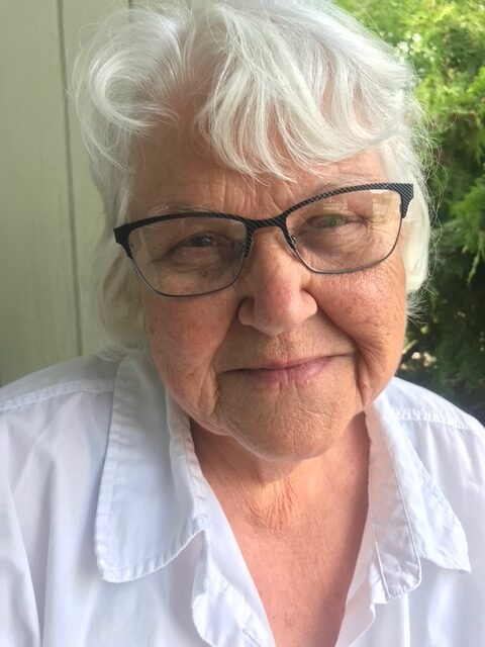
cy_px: 324
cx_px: 242
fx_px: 523
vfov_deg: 63.4
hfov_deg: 49.7
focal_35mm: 28
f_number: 1.8
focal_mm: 3.99
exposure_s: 1/120
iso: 20
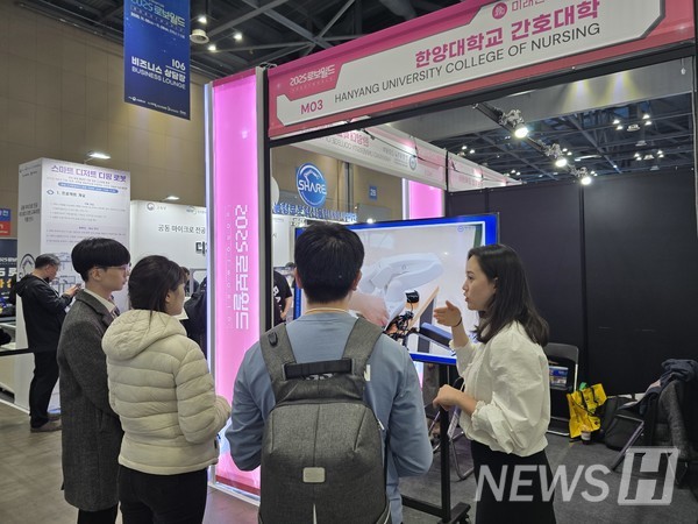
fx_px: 464
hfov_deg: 73.9
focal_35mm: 23
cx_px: 349
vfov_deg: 58.9
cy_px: 262
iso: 100
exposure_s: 1/120
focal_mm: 6.3
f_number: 1.7
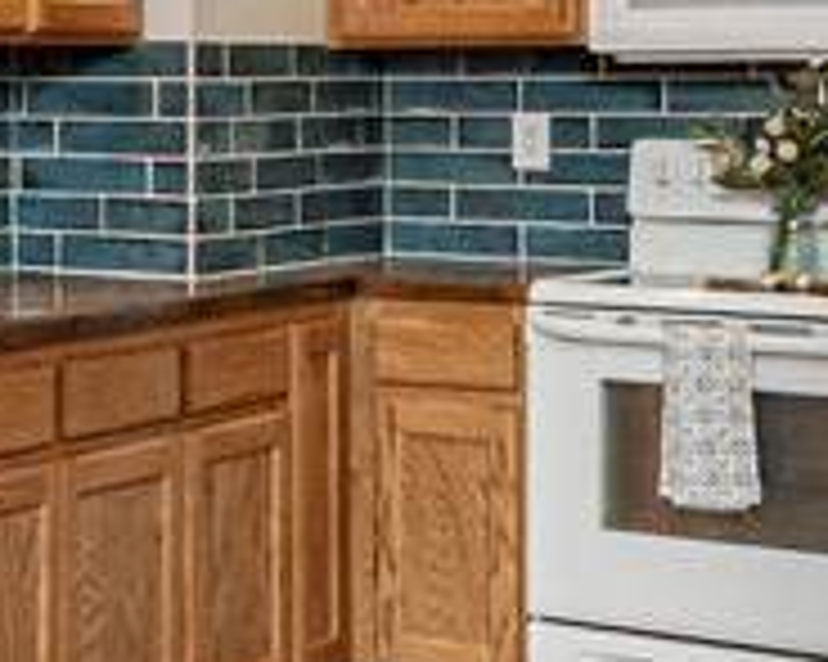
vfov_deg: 15.5
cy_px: 43
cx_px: -536
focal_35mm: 98
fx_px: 2400
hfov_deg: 17.0
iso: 1250
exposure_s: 1/60
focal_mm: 10
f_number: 10
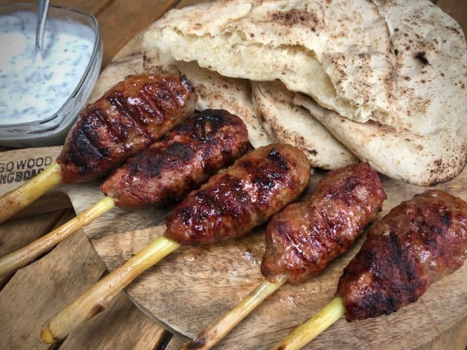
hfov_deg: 61.7
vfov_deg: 48.2
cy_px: 181
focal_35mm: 29
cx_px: 235
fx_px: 391
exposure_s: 1/29
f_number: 1.8
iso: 40
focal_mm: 3.99
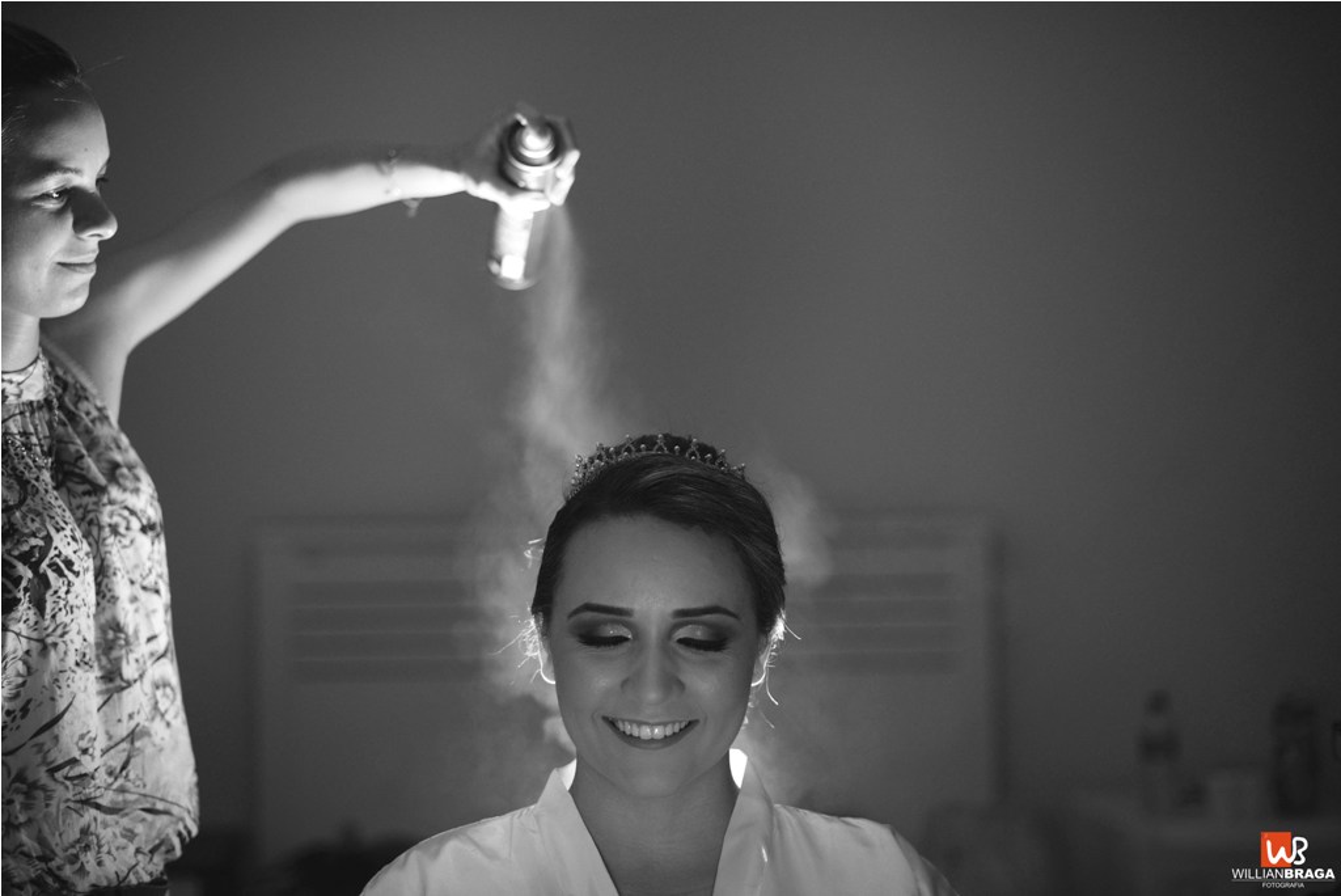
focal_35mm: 50
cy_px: 448
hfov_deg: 39.6
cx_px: 670
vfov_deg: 27.0
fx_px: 1863
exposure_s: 1/125
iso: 1000
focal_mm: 50
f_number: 2
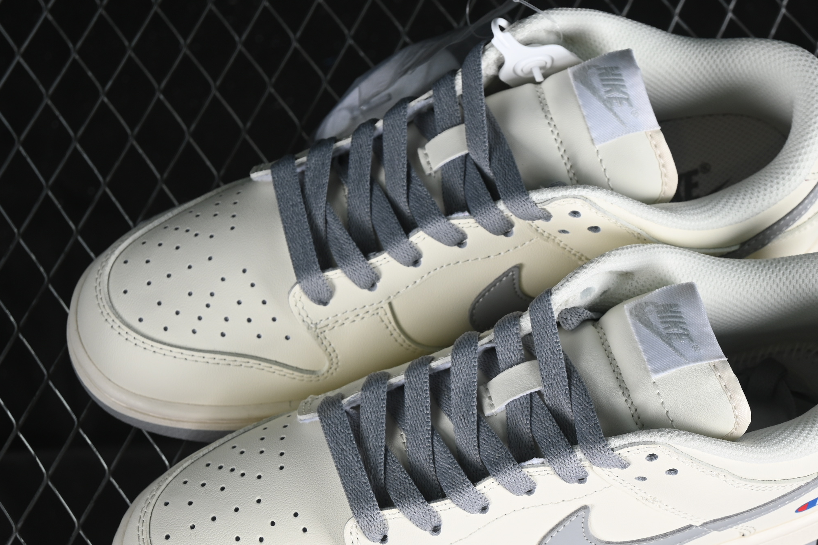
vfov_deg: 13.1
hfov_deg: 19.6
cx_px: 510
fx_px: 2363
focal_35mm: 104
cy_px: 350
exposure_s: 1/80
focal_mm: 50
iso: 160
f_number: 7.1
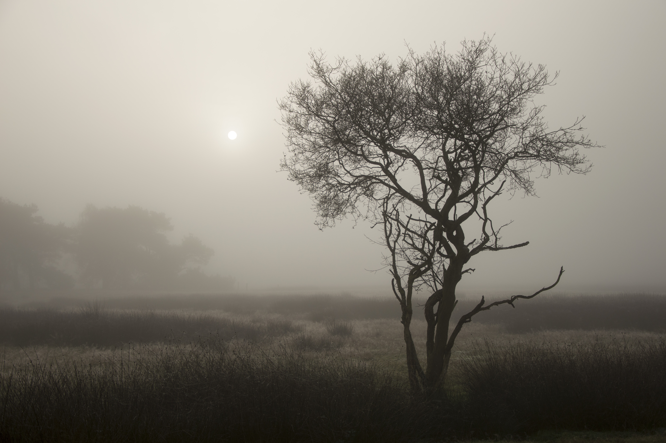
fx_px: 887
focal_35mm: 48
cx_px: 333
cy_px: 222
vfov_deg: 28.0
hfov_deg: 41.1
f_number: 4.2
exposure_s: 1/640
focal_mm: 32
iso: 100
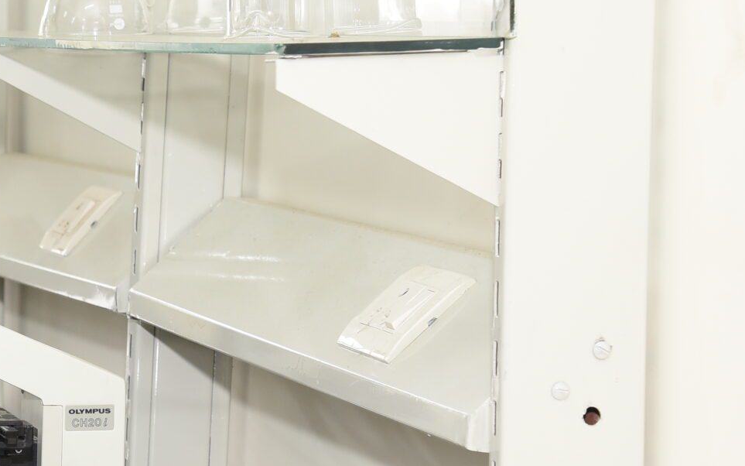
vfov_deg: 7.8
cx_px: -148
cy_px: 362
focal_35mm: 168
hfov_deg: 12.2
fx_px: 3411
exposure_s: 1/125
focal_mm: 62
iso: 1000
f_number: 6.3
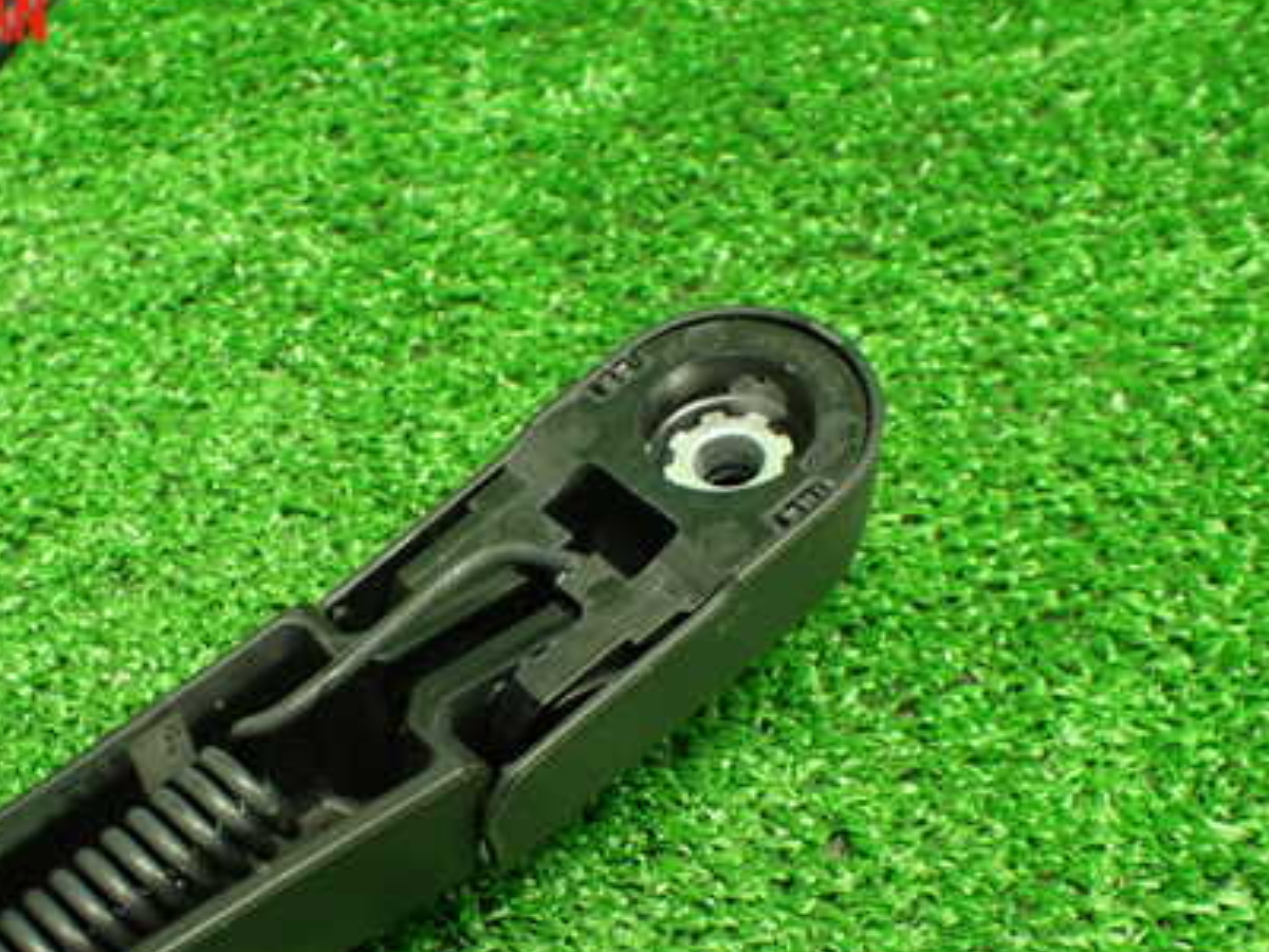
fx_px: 1650
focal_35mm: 45
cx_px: 422
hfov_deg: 41.5
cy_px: 695
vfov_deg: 31.7
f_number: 2.3
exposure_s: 1/60
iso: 800
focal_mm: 5.4
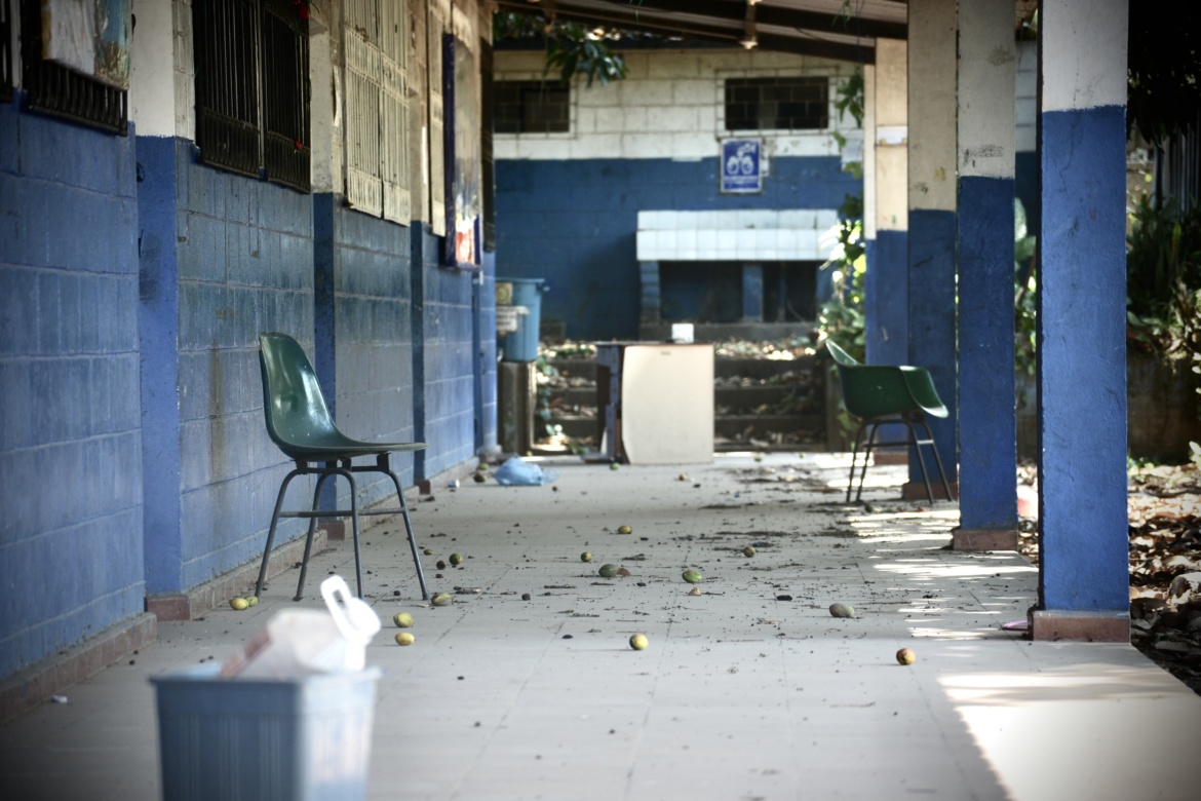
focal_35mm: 130
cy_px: 400
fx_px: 4337
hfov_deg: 15.8
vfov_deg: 10.5
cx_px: 600
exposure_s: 1/200
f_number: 4.8
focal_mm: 130
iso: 250
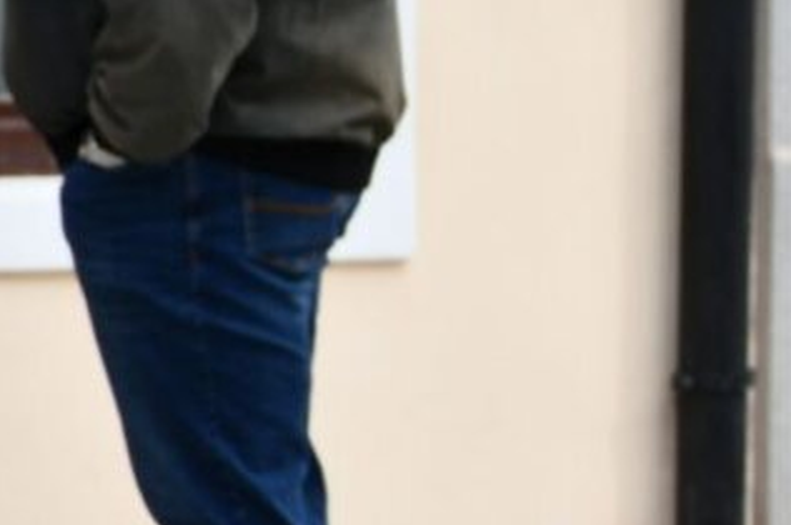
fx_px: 13762
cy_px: 462
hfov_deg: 3.3
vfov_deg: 2.2
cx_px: 1427
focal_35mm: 627
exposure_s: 1/250
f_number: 8
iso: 200
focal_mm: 105
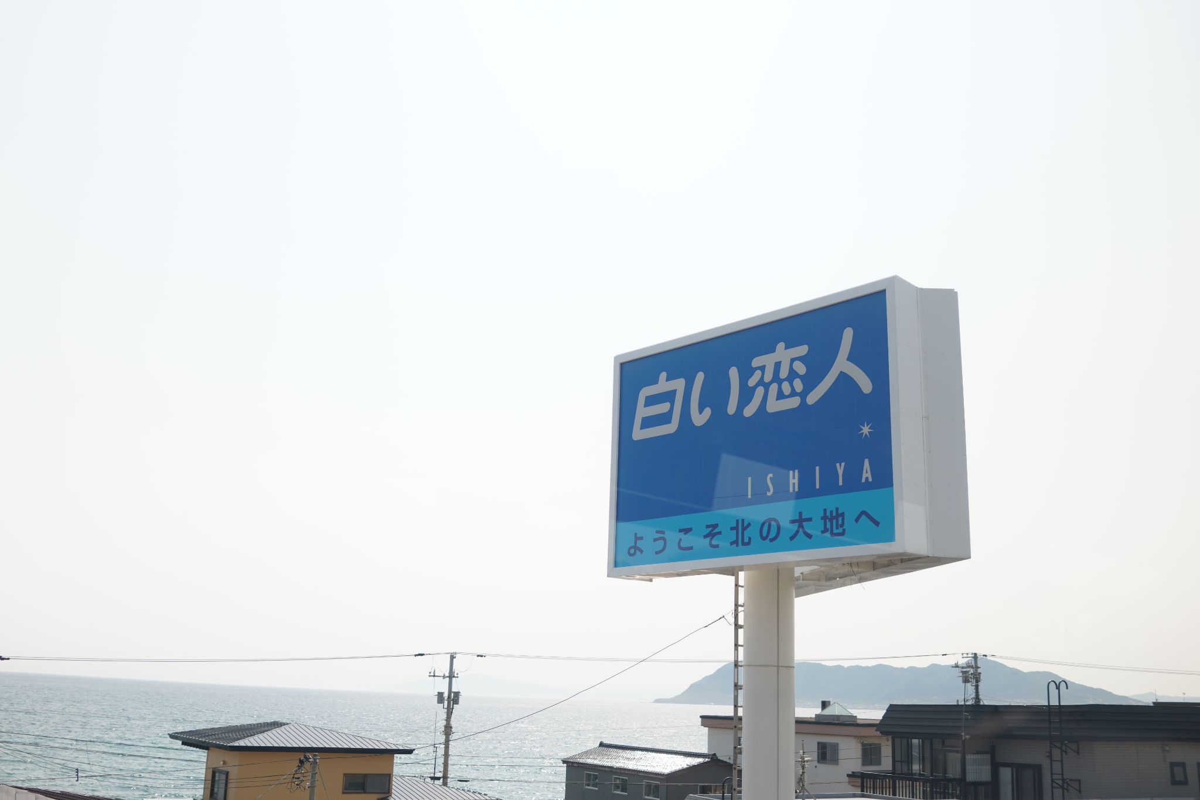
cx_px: 600
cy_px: 400
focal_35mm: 35
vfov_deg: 37.9
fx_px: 1167
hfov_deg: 54.4
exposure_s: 1/2000
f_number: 2
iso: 100
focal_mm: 35
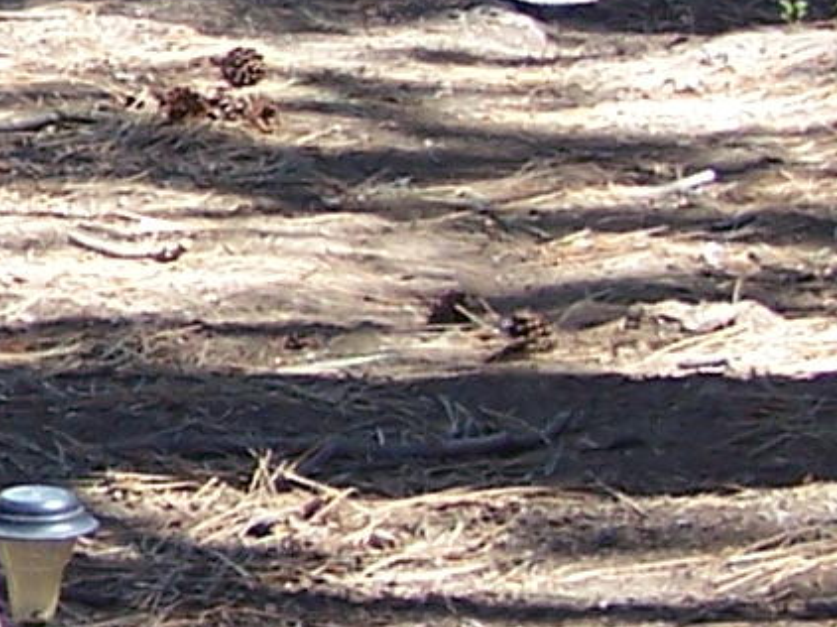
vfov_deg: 6.4
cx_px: -859
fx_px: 5606
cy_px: -48
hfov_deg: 8.1
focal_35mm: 232
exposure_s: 1/160
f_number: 2.8
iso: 80
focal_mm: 6.3
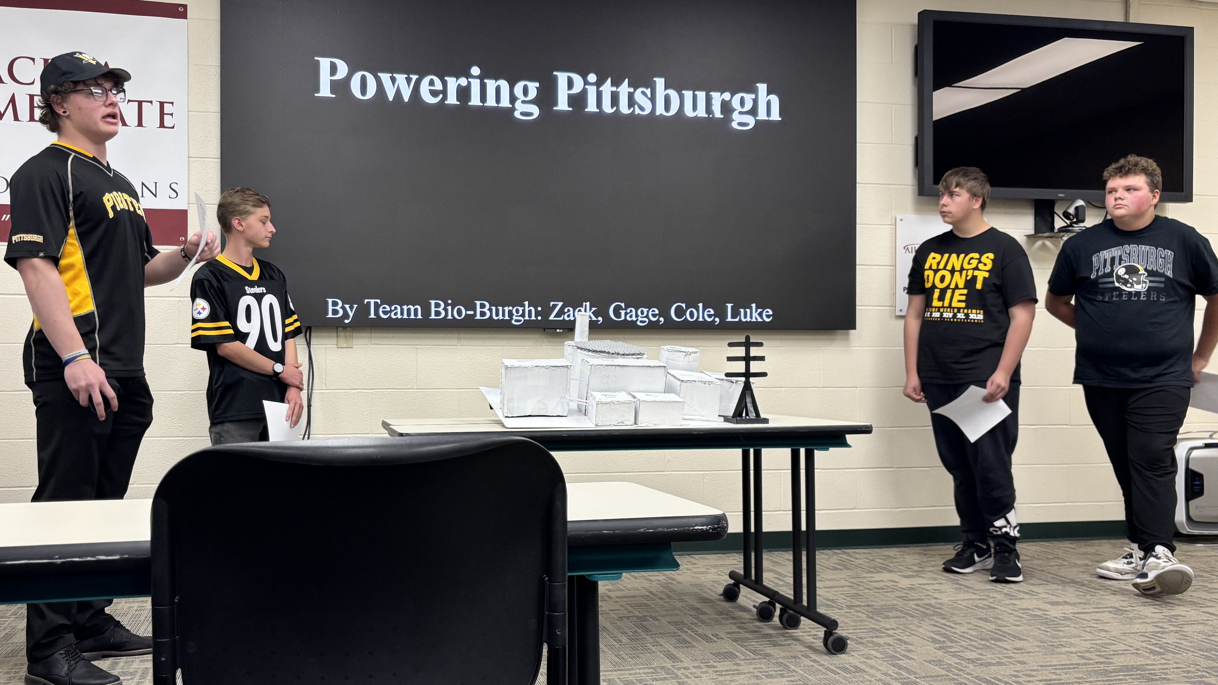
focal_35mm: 34
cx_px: 559
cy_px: 362
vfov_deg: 34.6
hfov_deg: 58.0
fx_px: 1098
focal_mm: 5.96
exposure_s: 1/89
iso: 125
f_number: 1.6
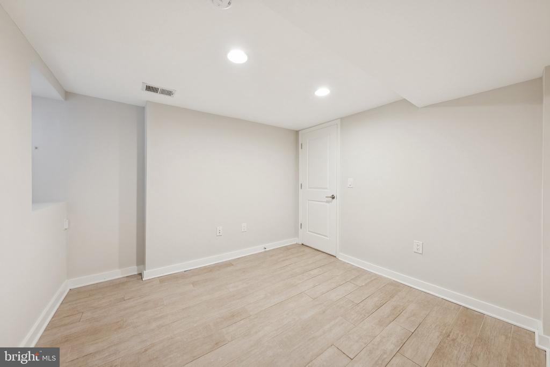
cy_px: 184
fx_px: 199
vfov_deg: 85.5
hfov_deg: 108.3
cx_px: 275
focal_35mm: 13
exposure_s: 1/15
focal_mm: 13
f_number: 7.1
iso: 640
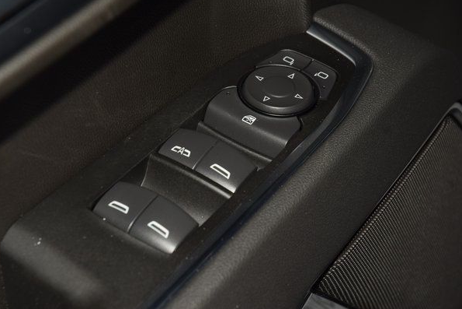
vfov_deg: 12.1
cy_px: 145
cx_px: 229
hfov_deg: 18.1
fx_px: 1450
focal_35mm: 113
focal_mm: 70
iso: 100
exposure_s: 1/125
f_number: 8
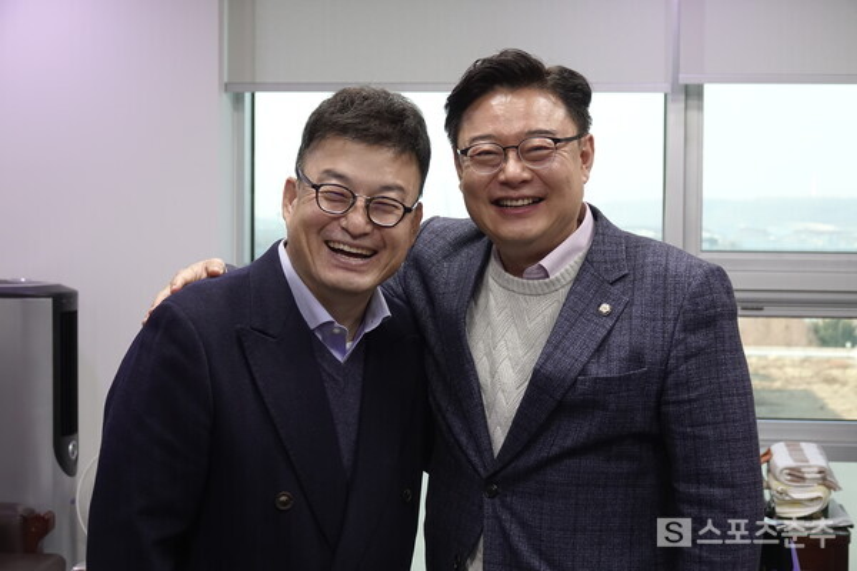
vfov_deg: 18.9
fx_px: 1714
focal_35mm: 72
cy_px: 286
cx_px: 428
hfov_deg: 28.1
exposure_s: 1/80
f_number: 3.5
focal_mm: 26.42
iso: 640
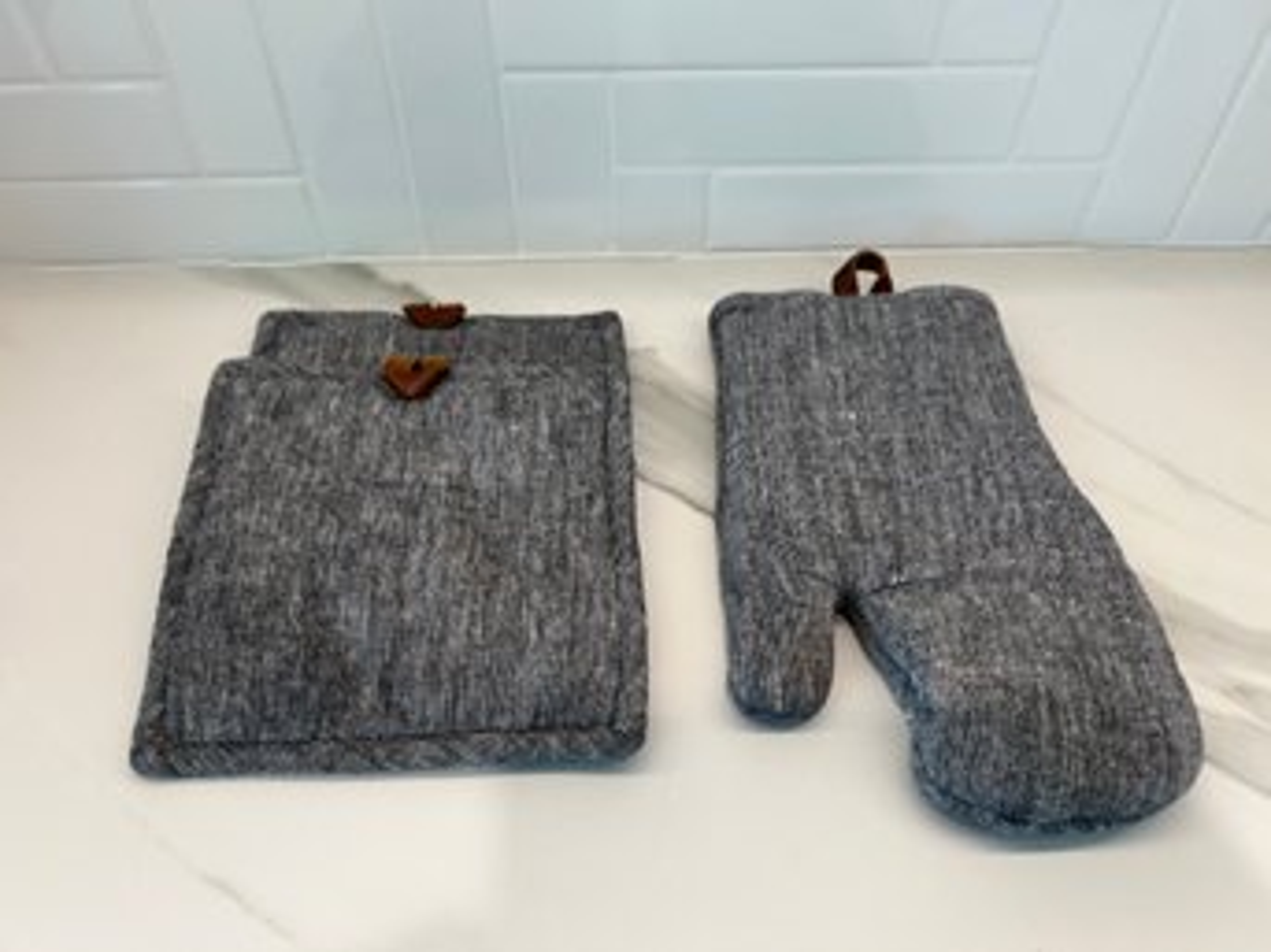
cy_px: 476
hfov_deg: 67.3
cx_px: 636
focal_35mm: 26
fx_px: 954
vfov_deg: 53.0
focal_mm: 5.7
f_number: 1.5
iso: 100
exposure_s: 1/120
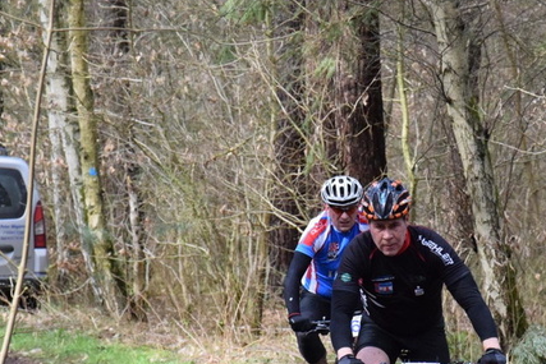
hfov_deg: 7.1
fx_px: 4429
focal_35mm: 292
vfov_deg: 4.7
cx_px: 350
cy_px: 257
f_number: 7.1
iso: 4000
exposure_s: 1/1600
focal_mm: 105
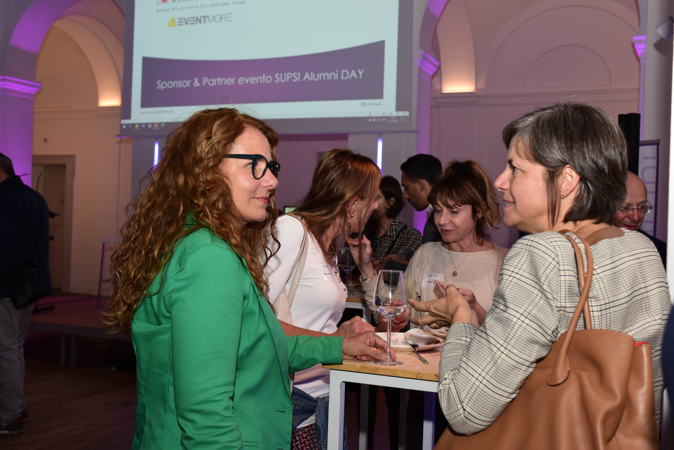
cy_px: 225
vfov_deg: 19.5
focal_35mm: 70
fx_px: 1311
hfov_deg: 28.8
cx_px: 337
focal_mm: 70
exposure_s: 1/60
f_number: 6.3
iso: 500
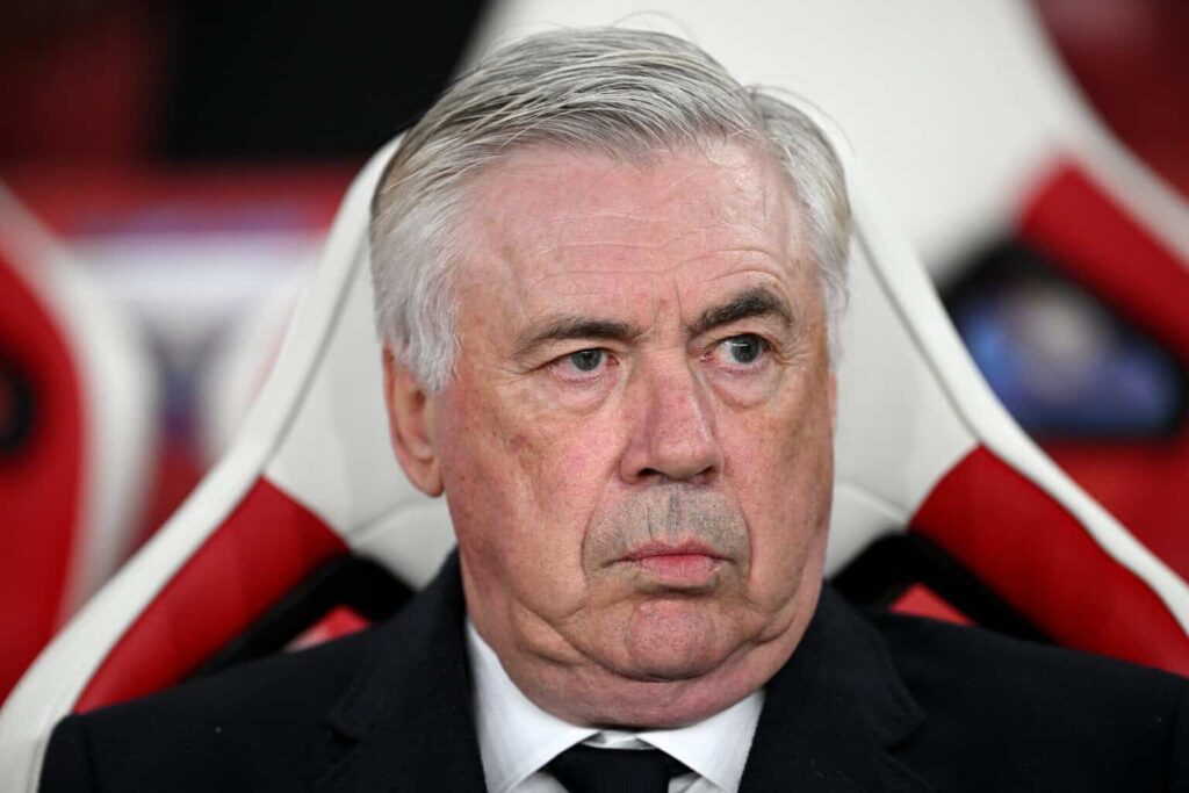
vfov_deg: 3.4
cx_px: 594
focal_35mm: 400
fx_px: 13212
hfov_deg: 5.2
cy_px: 396
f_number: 2.8
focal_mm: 400
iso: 1600
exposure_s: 1/800
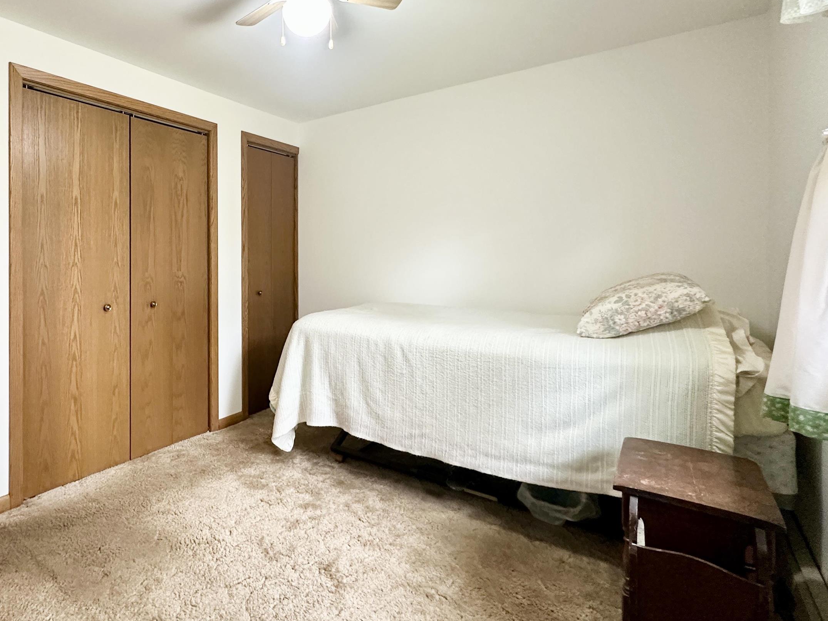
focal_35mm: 20
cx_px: 271
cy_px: 253
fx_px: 478
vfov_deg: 65.5
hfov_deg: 78.9
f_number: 2.2
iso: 400
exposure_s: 1/60
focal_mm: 2.22
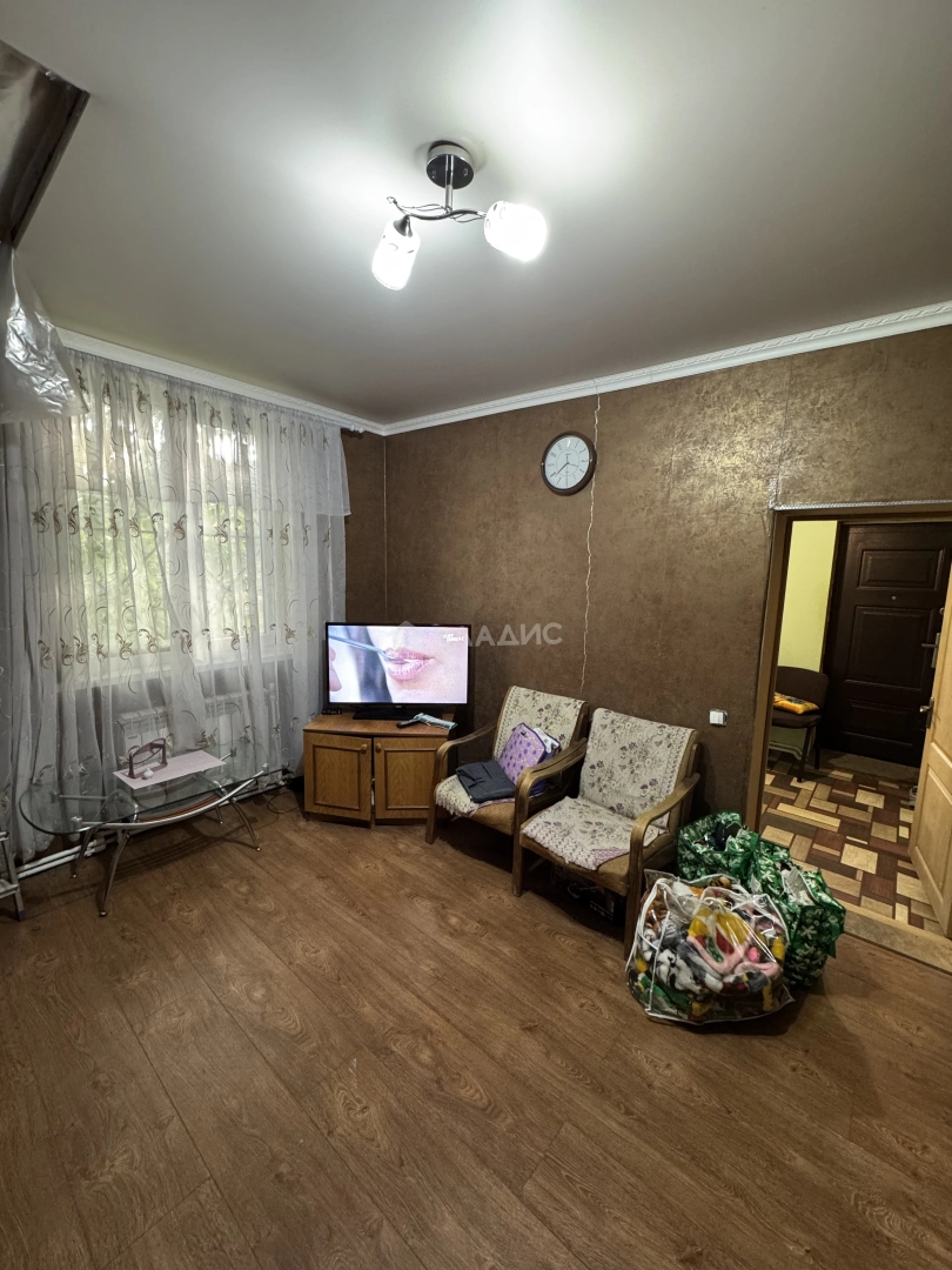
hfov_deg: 85.7
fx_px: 513
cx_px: 476
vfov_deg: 102.1
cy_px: 635
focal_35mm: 14
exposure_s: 1/44
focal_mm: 2.22
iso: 400
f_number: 2.2
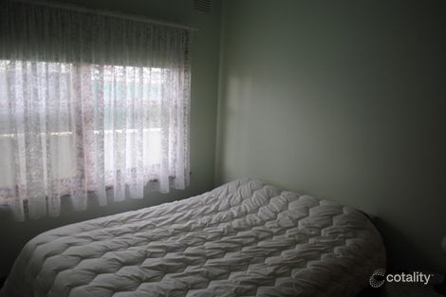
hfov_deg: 67.4
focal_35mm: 27
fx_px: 334
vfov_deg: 47.9
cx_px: 223
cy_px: 148
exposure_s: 1/30
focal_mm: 18
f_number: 3.5
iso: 250
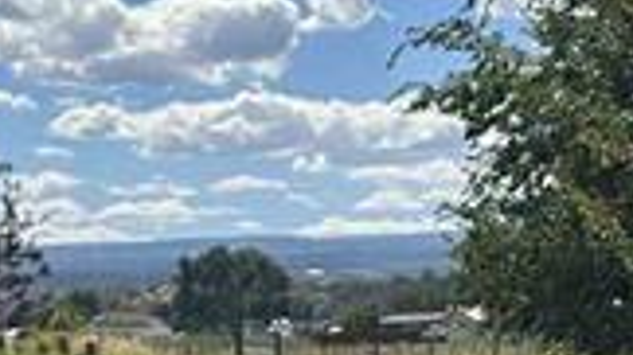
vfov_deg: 7.3
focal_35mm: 165
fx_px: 2769
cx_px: 449
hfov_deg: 13.0
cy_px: 429
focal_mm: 6.86
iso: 80
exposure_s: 1/7042
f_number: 1.78
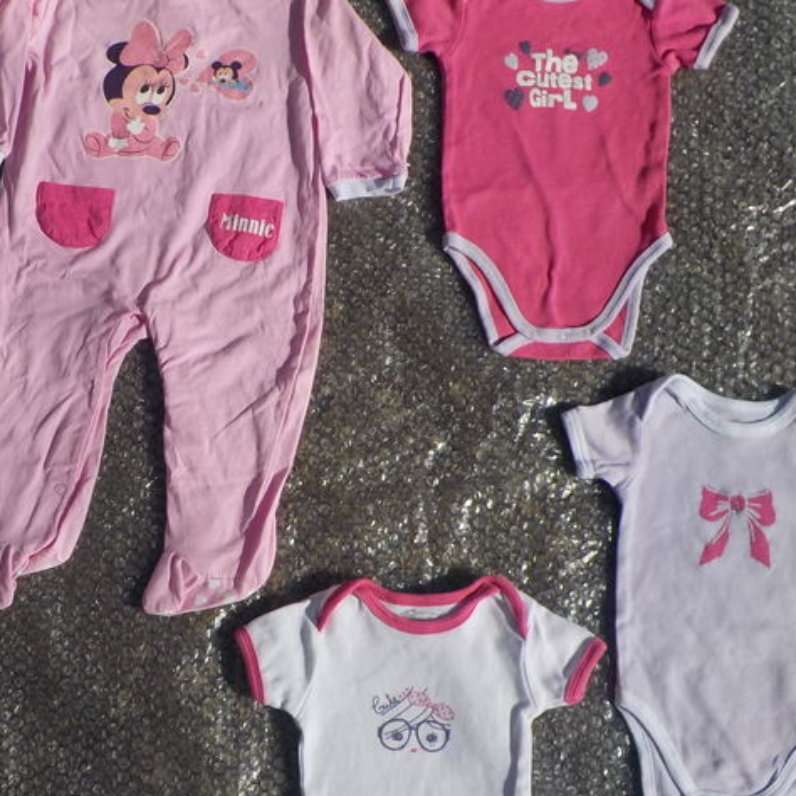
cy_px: 428
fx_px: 1457
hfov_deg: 30.0
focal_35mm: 56
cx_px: 178
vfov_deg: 30.5
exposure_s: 1/800
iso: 125
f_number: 6.6
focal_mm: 4.1
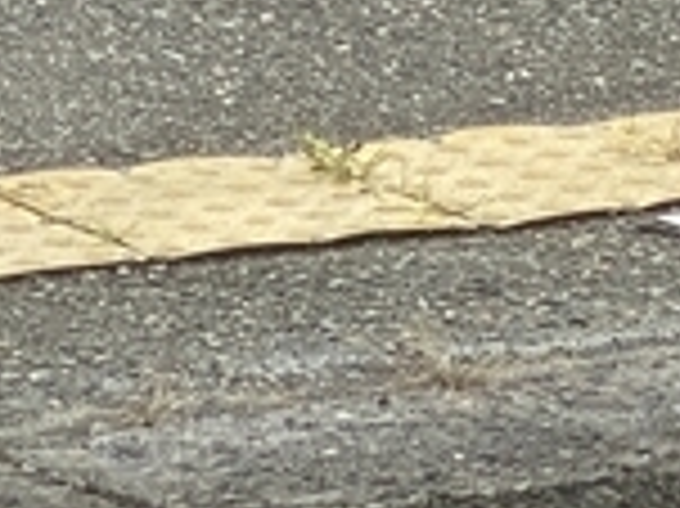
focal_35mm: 413
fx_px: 8107
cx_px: 162
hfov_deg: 4.8
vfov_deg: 3.5
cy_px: -1115
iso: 20
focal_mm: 6
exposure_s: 1/1597
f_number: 2
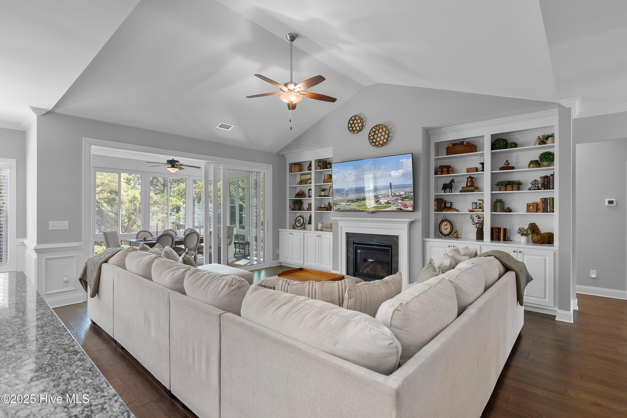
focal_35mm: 16
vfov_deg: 73.7
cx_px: 314
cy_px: 209
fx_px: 279
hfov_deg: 96.7
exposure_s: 1/4
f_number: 4.8
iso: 100
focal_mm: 11
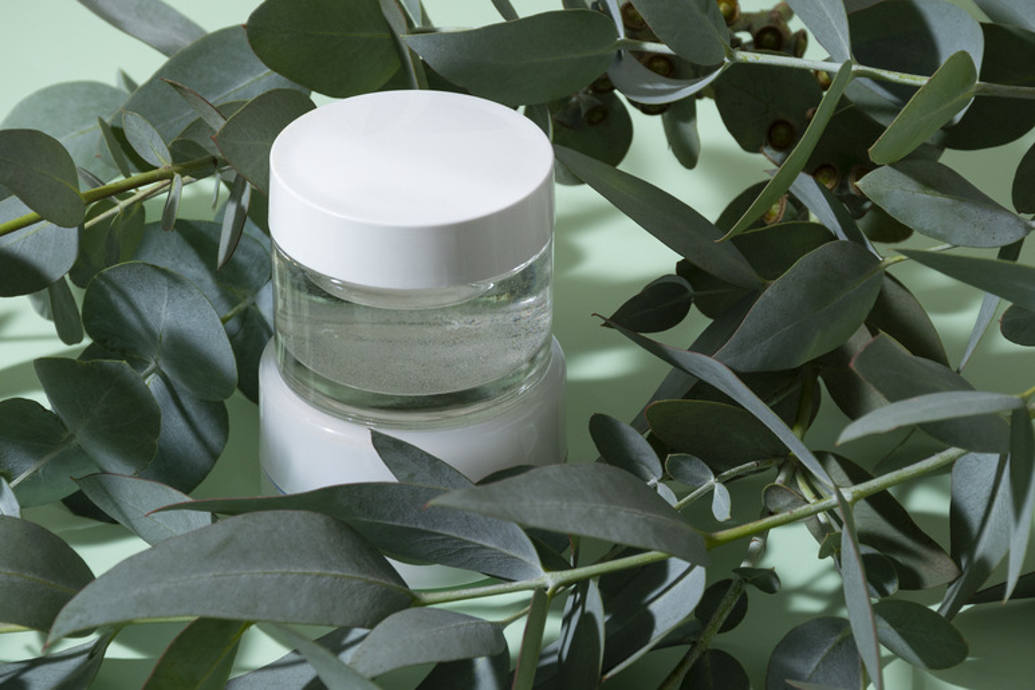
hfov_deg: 14.4
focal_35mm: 142
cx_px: 518
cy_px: 345
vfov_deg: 9.7
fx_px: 4083
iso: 400
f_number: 10
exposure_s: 1/125
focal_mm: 95
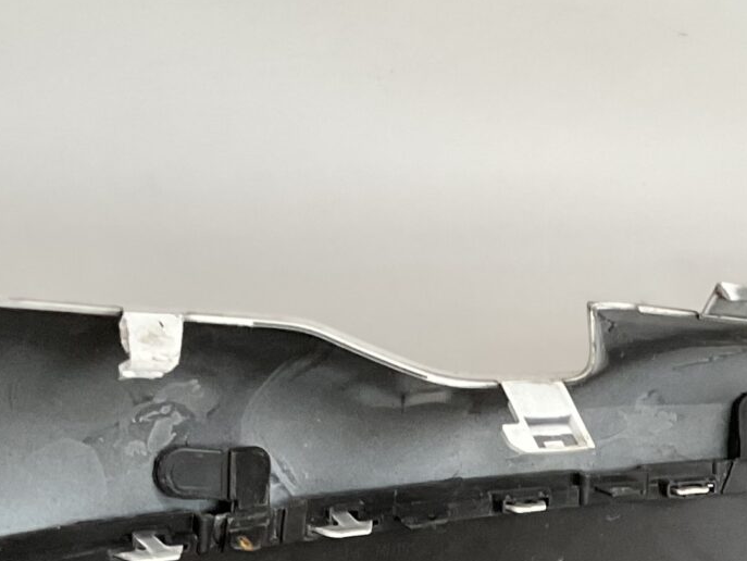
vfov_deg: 12.8
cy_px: 917
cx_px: 775
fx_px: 2332
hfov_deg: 17.7
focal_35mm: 108
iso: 80
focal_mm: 3
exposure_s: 1/50
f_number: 1.8
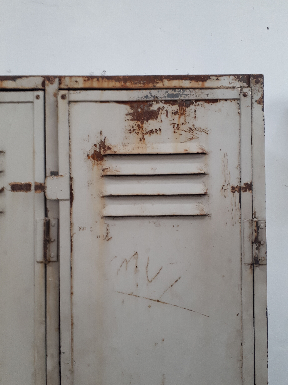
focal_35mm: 27
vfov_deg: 65.3
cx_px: 144
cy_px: 192
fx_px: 300
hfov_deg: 51.4
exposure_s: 1/33
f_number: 1.9
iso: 125
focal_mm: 3.6
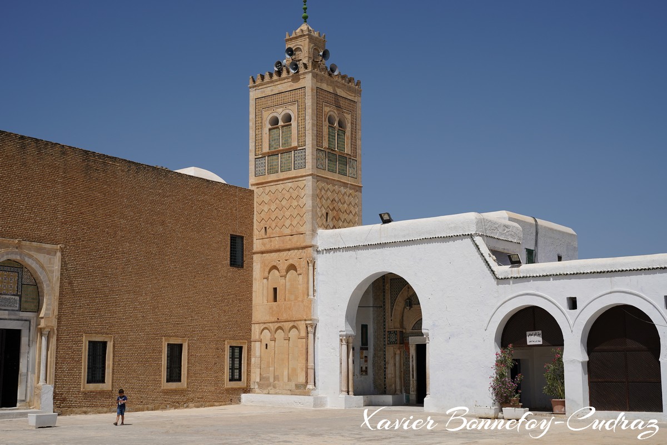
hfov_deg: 39.6
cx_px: 334
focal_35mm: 50
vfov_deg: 27.0
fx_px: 926
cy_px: 222
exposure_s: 1/1000
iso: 100
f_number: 6.3
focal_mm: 50
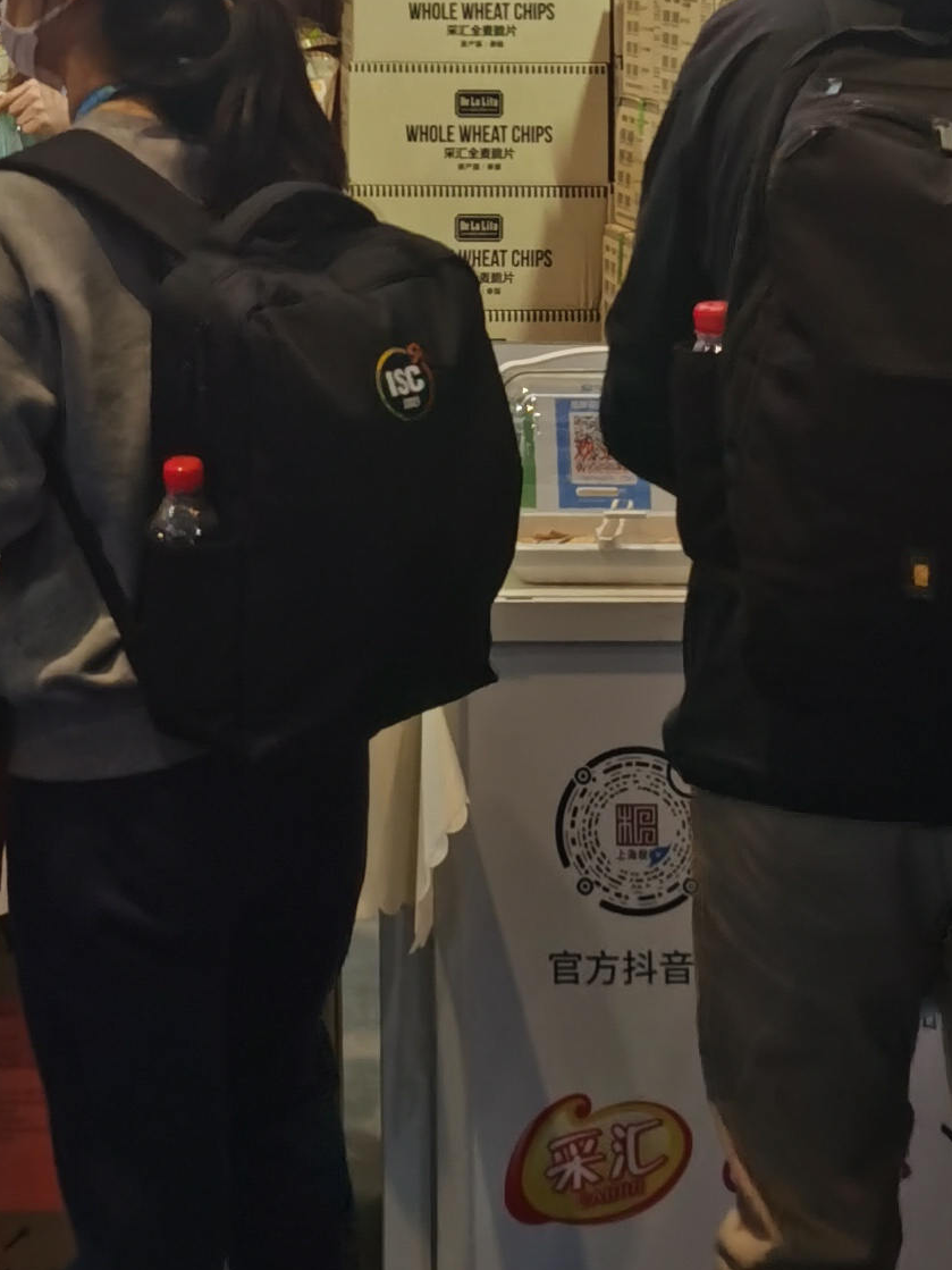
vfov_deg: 20.4
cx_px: 129
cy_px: -359
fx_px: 3227
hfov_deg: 16.6
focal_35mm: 88
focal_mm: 5.56
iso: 50
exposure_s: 1/263
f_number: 1.6
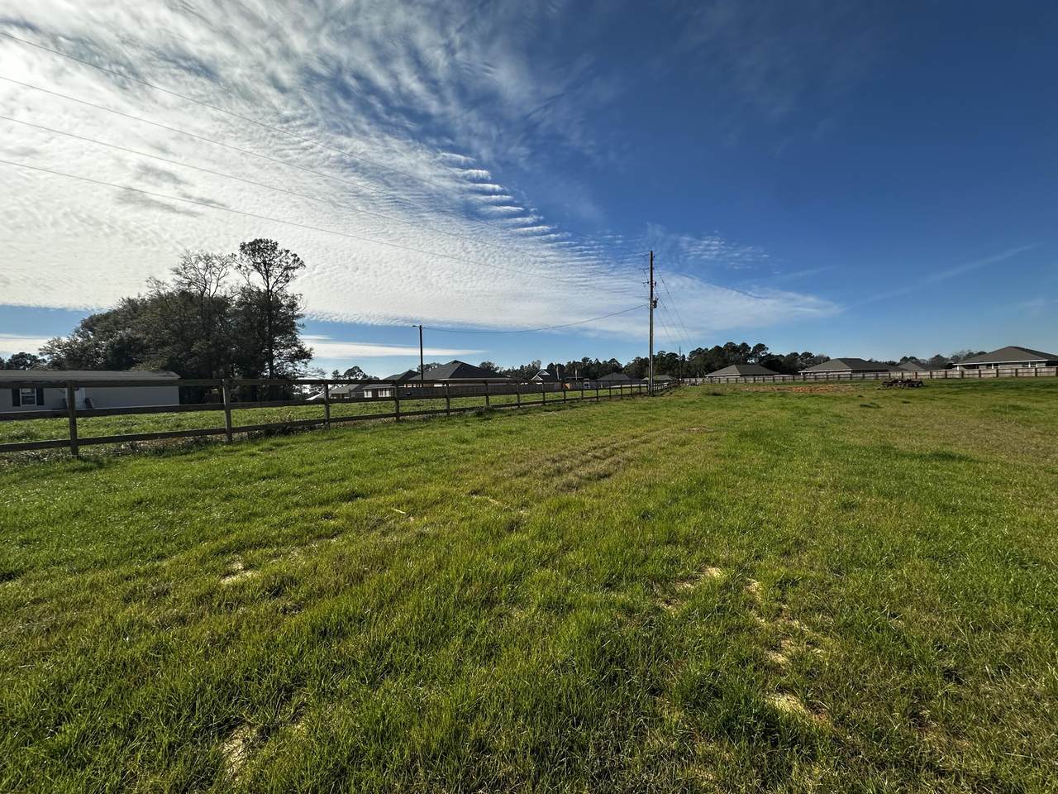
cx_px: 529
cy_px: 397
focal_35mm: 14
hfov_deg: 102.1
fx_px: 428
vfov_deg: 85.7
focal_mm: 2.22
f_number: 2.2
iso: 50
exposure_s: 1/3205
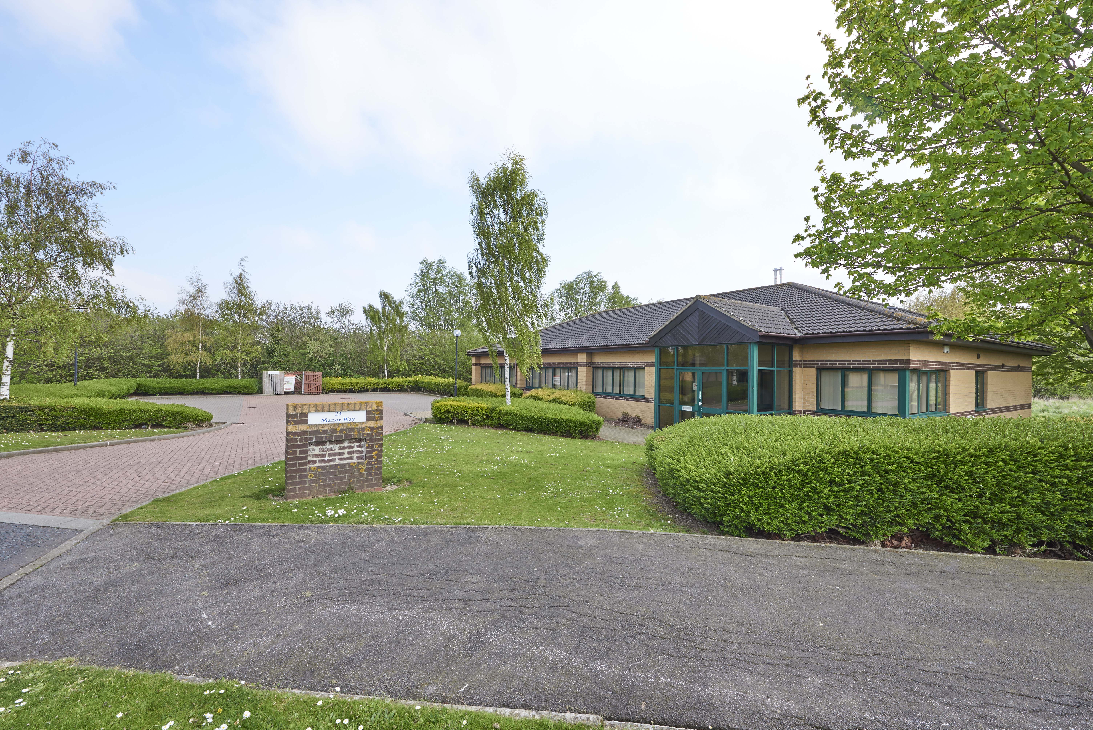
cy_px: 365
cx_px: 546
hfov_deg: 100.4
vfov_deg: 77.4
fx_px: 456
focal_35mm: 15
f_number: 11
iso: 200
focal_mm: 15
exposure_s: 1/160
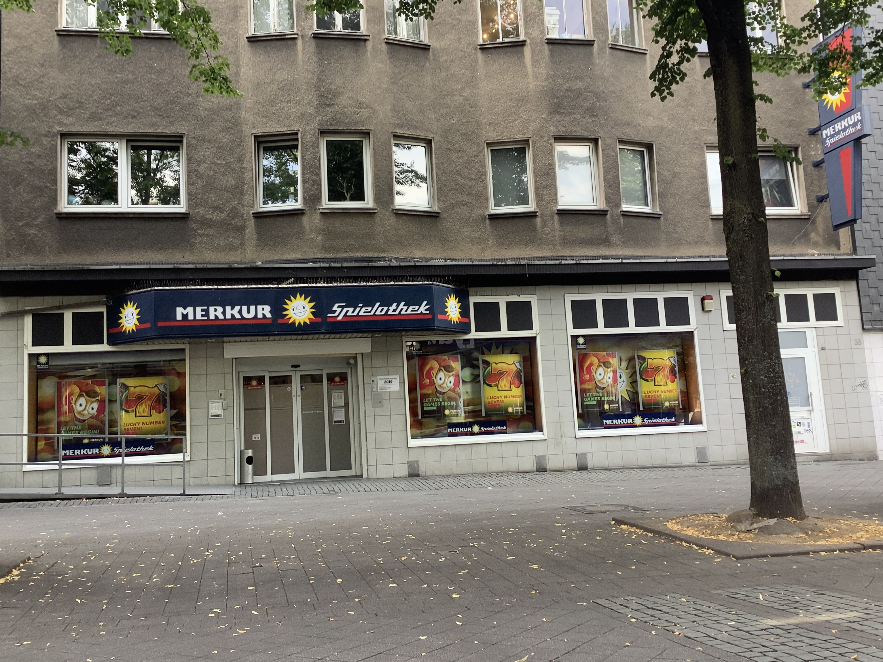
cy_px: 315
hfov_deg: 55.3
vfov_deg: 42.9
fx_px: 842
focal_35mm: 33
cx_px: 414
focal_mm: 3.3
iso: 64
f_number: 2.4
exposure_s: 1/120
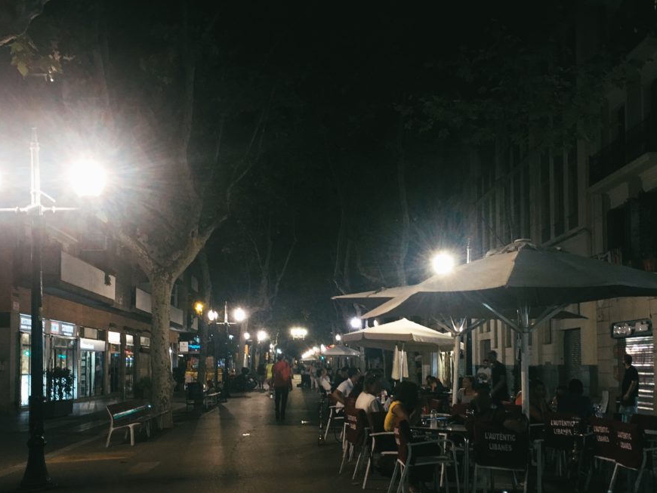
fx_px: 740
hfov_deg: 47.8
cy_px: 325
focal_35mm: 39
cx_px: 307
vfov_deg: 36.5
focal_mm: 4.15
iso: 125
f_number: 2.2
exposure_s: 1/33
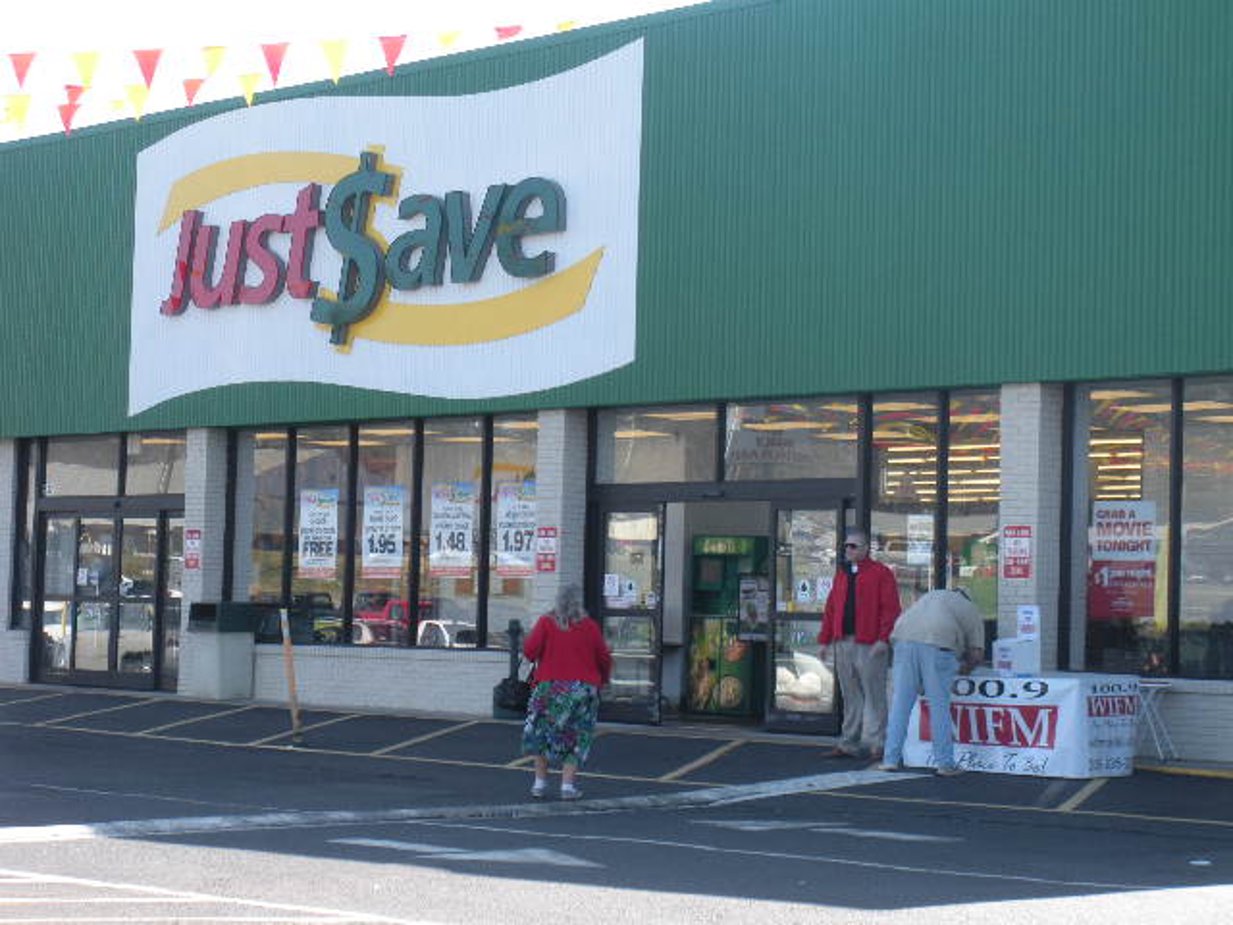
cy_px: 462
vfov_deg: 18.2
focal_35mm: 81
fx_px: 2885
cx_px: 616
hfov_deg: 24.1
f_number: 4.8
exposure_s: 1/110
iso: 76
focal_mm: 14.2
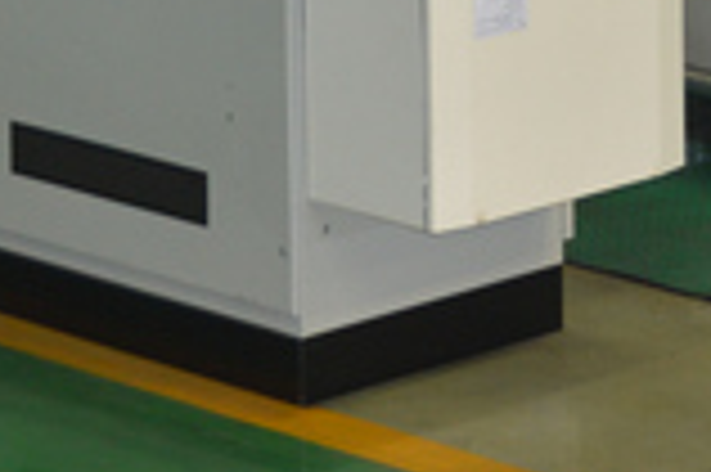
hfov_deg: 8.3
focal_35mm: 243
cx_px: 1107
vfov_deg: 5.5
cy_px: -638
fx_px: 4794
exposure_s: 1/80
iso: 400
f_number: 4.8
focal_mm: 32
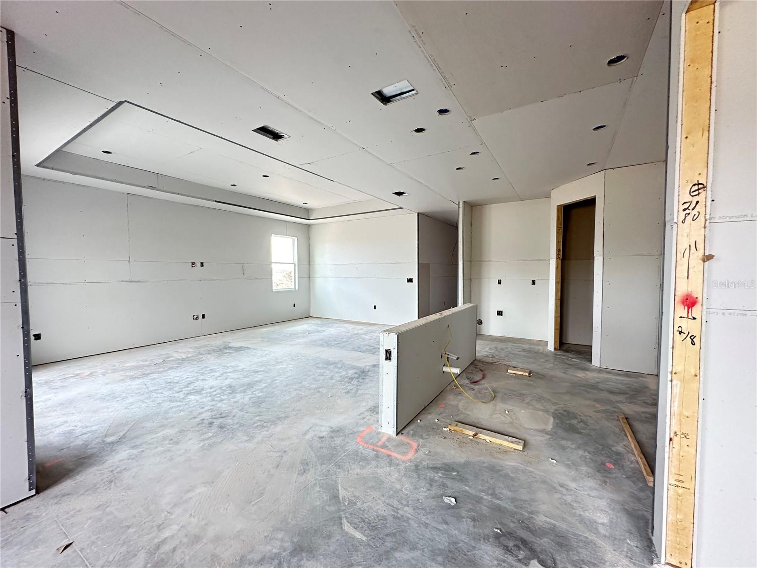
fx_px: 306
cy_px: 284
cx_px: 378
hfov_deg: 102.1
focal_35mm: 14
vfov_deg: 85.7
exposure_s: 1/92
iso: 320
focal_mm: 2.22
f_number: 2.2
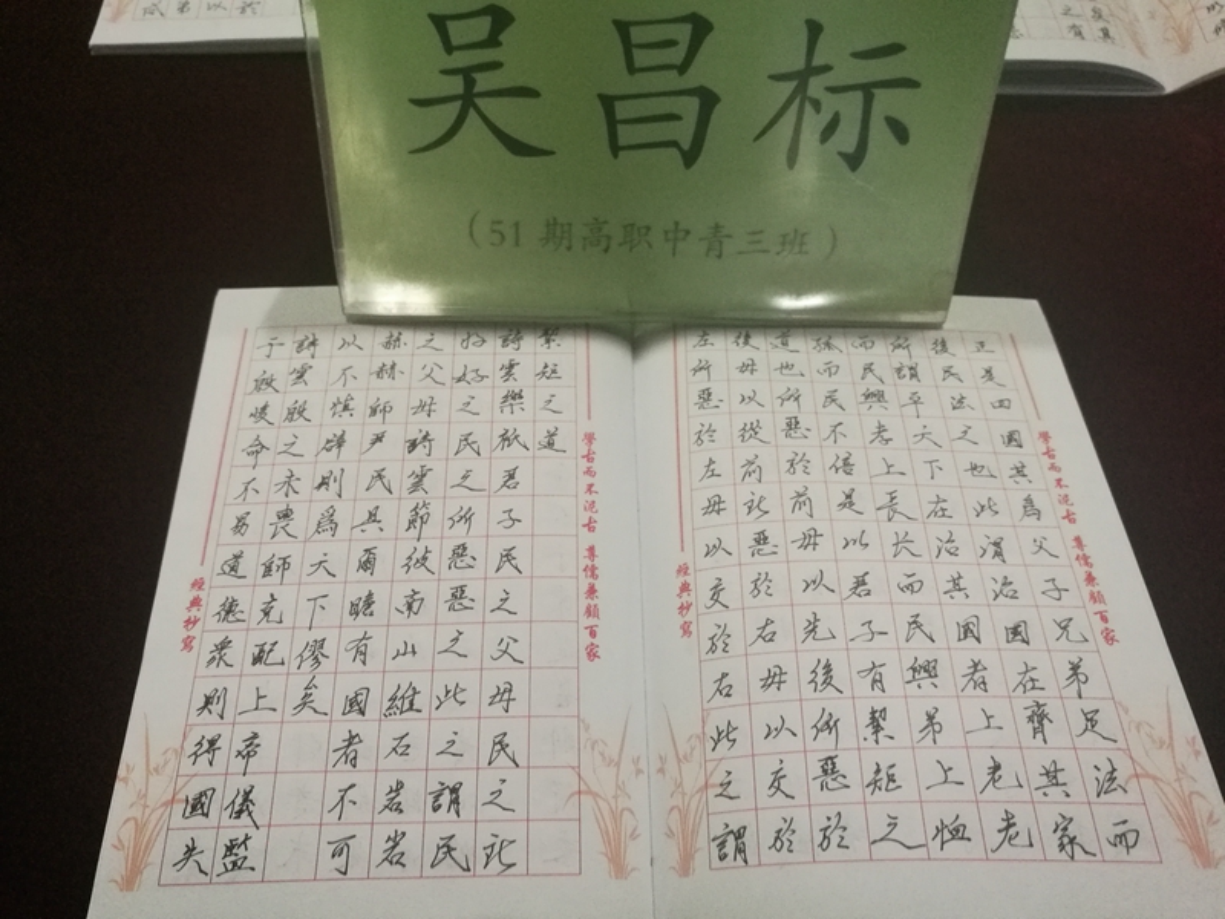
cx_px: 612
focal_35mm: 27
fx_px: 955
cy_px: 460
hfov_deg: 65.3
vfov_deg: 51.4
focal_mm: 4.5
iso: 500
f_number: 2.2
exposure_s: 1/20
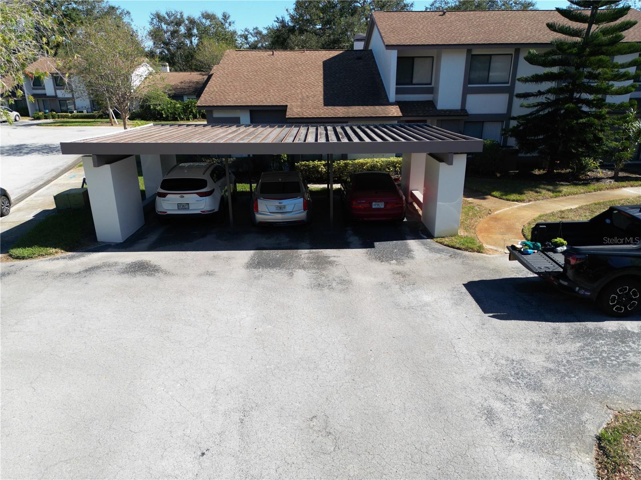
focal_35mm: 24
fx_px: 444
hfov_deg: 71.6
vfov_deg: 56.8
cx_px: 320
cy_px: 240
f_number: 1.7
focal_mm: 6.72
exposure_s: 1/2000
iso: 120
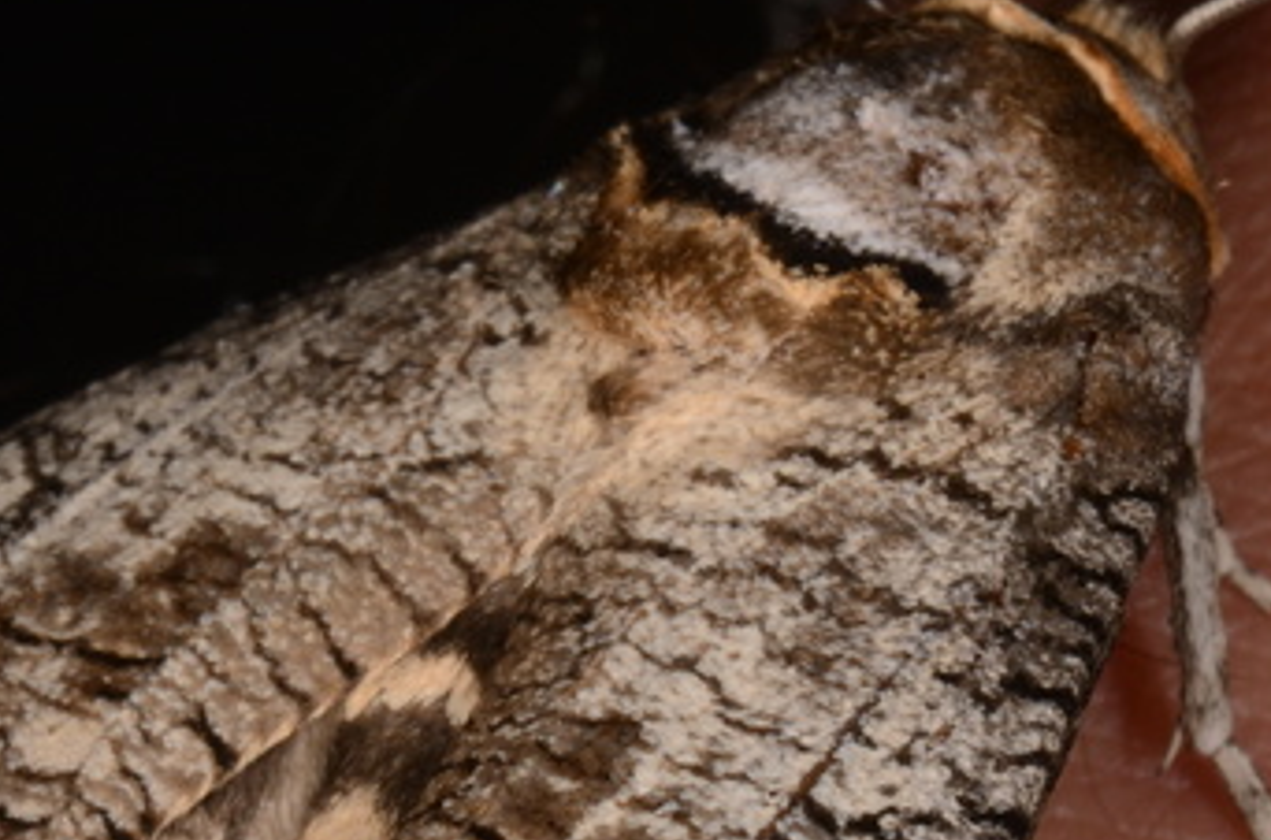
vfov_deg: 4.6
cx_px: 494
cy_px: 621
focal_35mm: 295
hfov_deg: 7.0
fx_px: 10392
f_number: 32
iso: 100
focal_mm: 85
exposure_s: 1/60
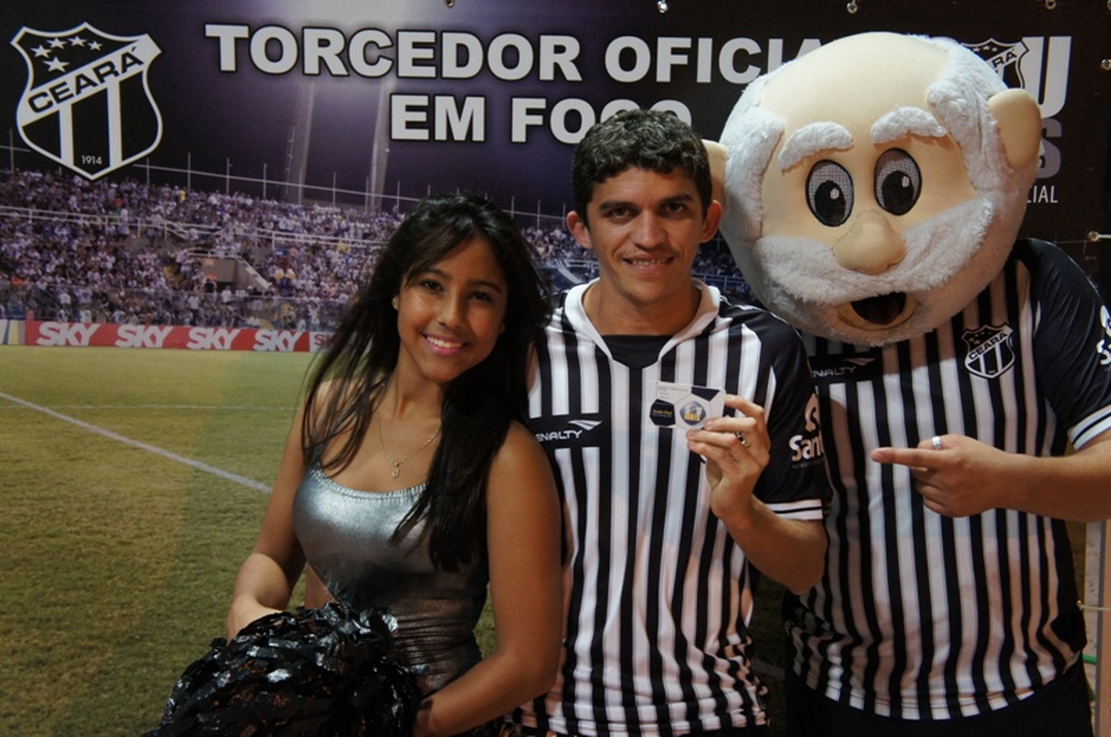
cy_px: 368
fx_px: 1618
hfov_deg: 37.9
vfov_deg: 25.7
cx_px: 556
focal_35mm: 52
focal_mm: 35
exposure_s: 1/40
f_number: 4.5
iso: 1600
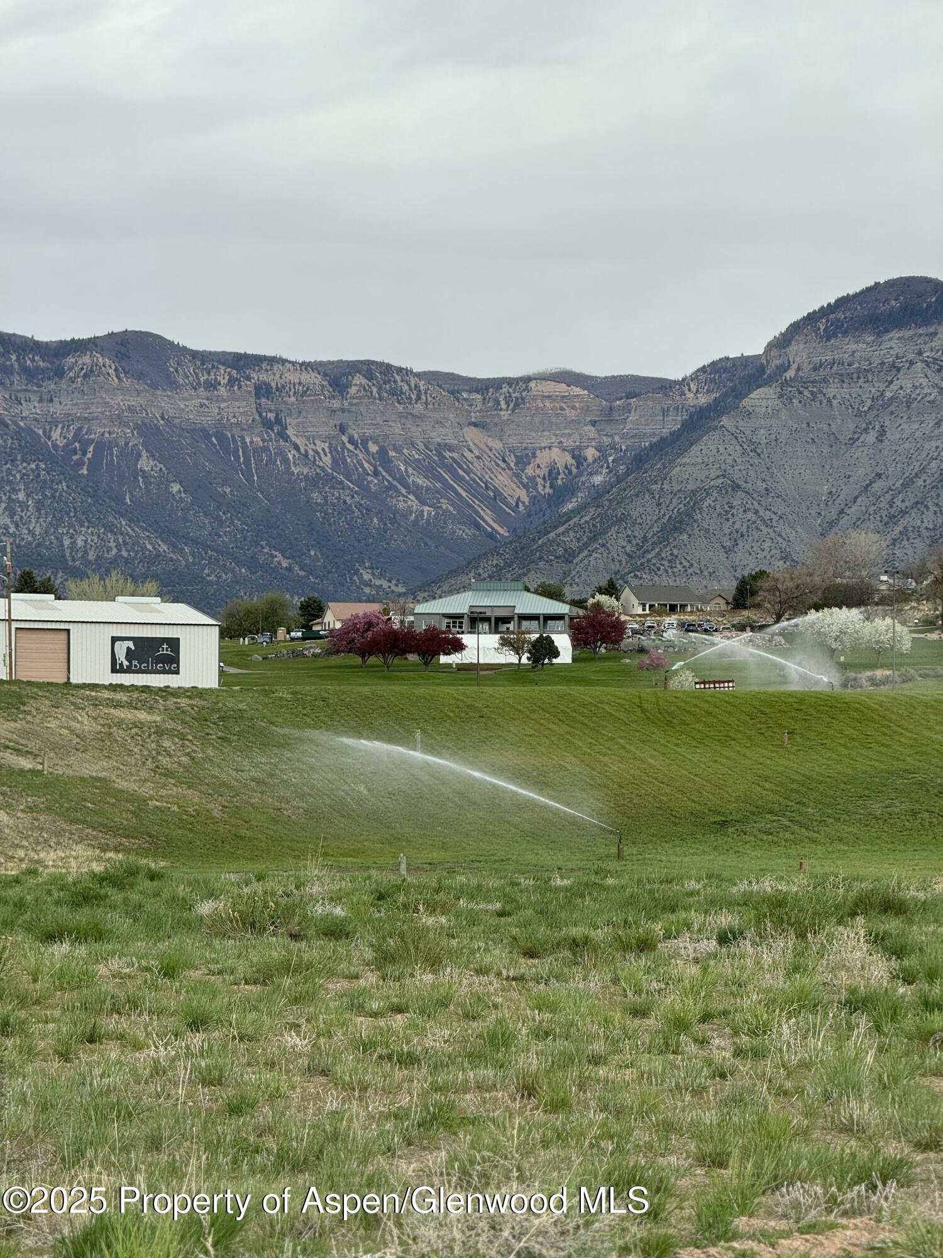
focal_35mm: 120
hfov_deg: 12.3
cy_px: 629
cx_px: 472
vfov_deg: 16.4
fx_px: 4359
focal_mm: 15.66
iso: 50
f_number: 2.8
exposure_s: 1/1318
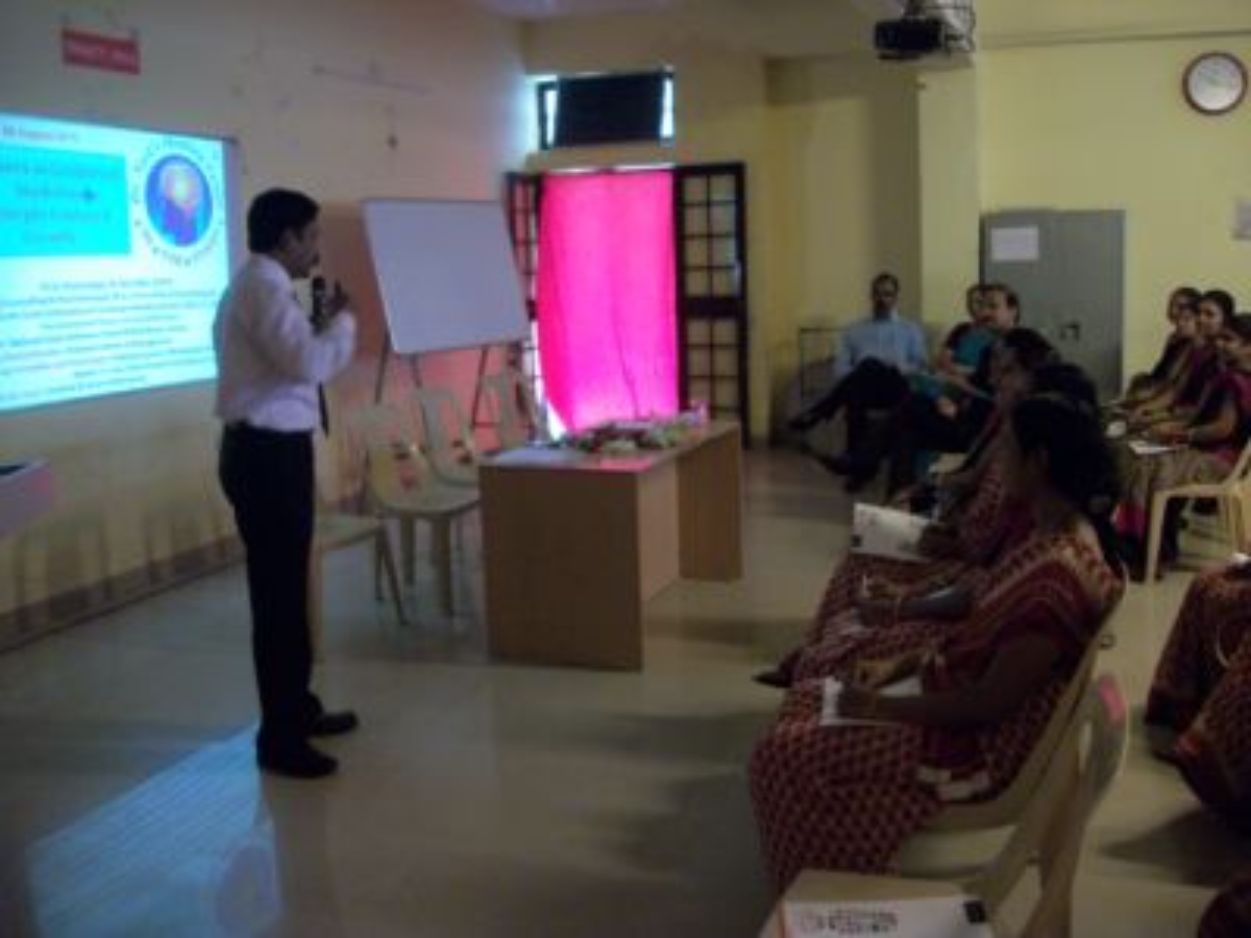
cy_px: 469
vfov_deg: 44.2
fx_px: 1156
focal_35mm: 32
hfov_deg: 56.8
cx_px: 626
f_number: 2.9
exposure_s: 1/8
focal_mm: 5.7
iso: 250
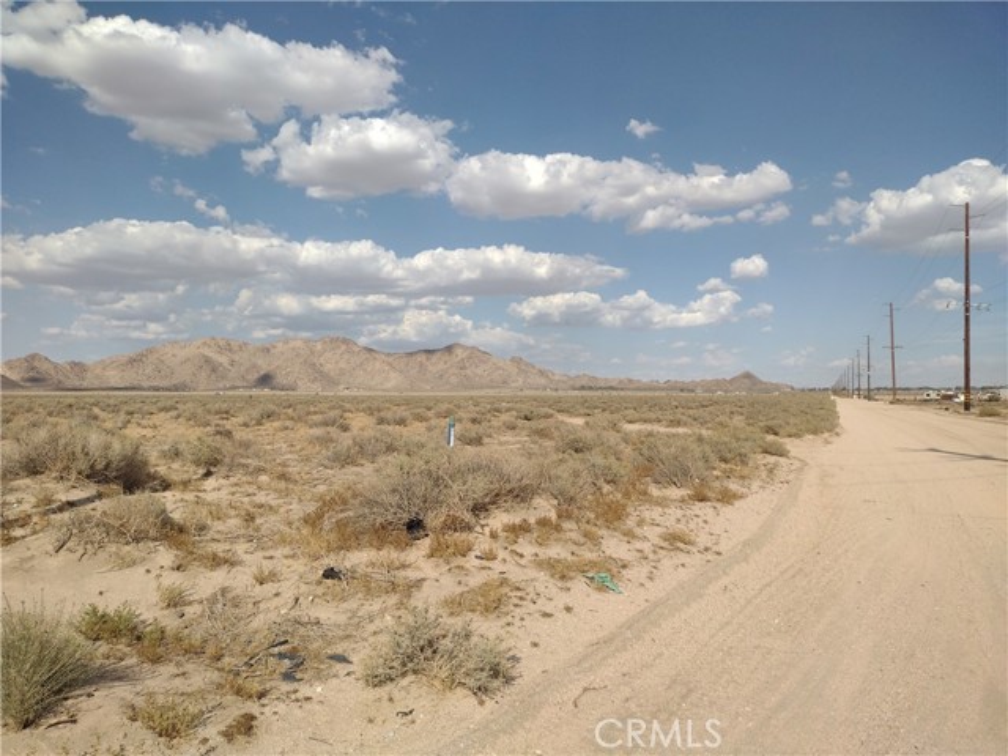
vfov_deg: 51.4
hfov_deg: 65.3
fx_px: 786
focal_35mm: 27
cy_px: 378
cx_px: 504
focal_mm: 4.71
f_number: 1.7
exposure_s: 1/3860
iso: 100
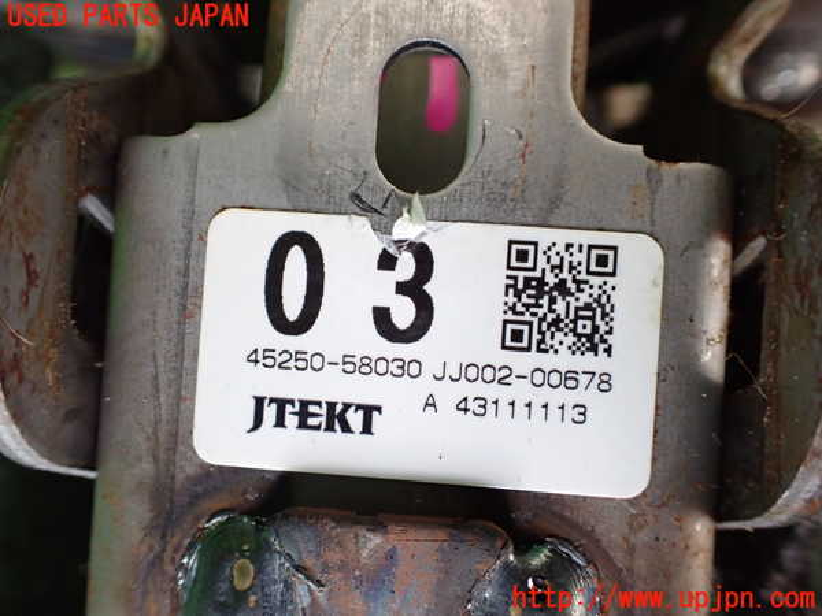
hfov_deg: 60.0
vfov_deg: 46.8
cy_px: 308
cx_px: 411
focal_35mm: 30
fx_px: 712
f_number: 2.3
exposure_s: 1/125
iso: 640
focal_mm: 5.4
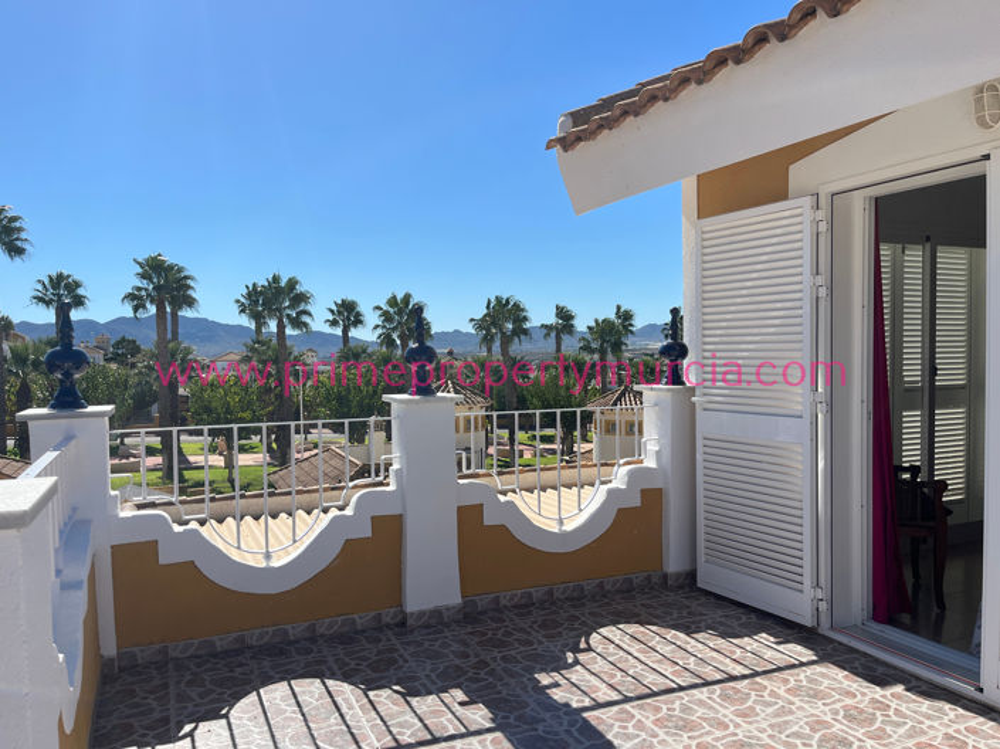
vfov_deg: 53.0
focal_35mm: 26
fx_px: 751
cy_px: 374
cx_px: 500
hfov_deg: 67.3
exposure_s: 1/6173
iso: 50
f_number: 1.6
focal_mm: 5.1
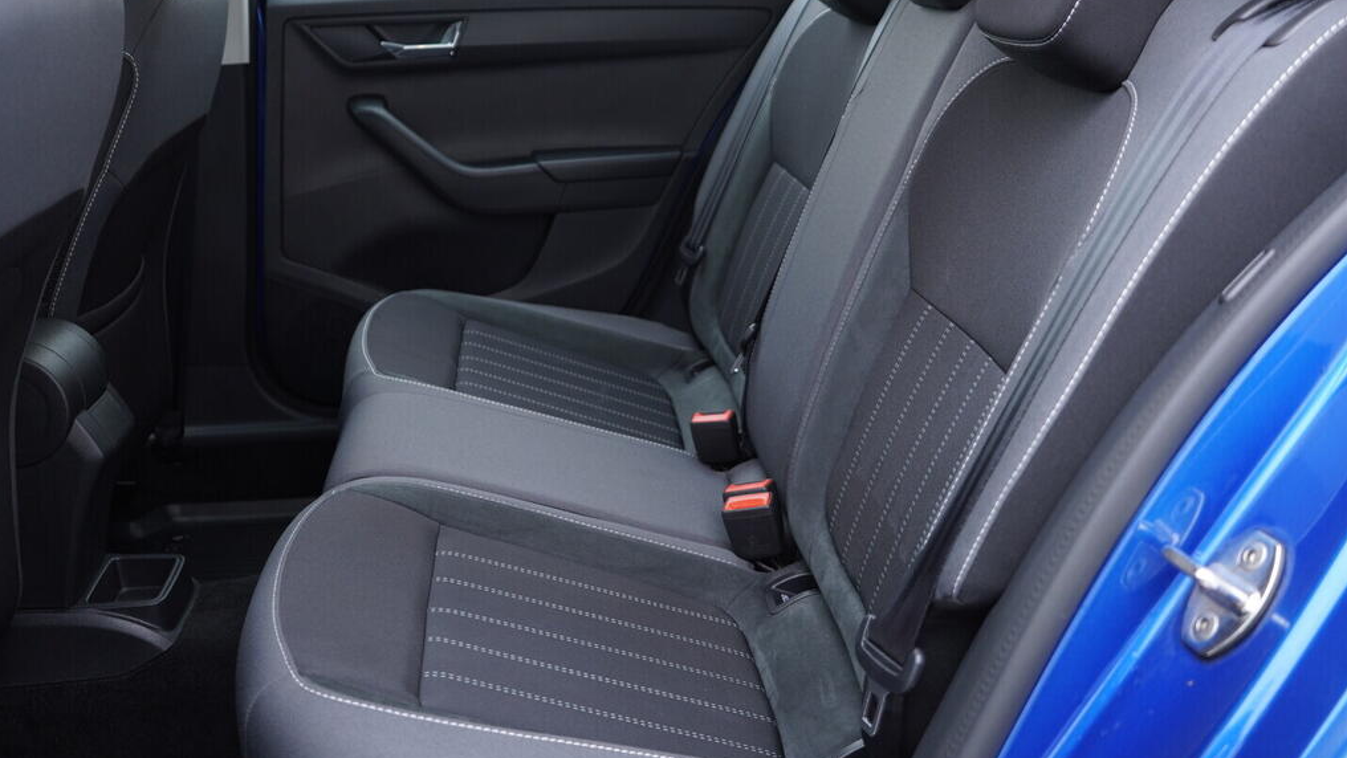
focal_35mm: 38
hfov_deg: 52.8
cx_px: 671
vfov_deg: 31.2
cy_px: 328
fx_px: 1358
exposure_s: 1/40
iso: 320
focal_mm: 24
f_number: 2.8
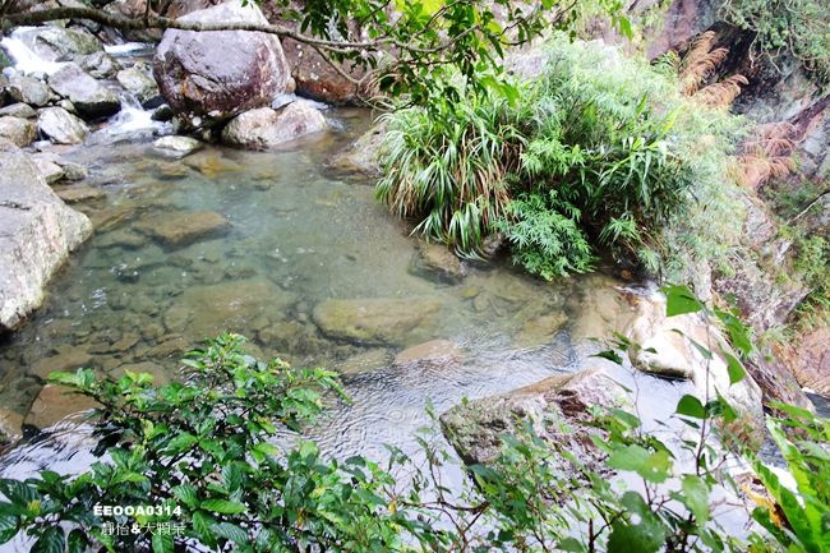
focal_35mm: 24
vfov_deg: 53.1
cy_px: 276
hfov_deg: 73.8
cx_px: 415
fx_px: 553
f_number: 2.2
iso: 125
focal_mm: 8.8
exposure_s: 1/30
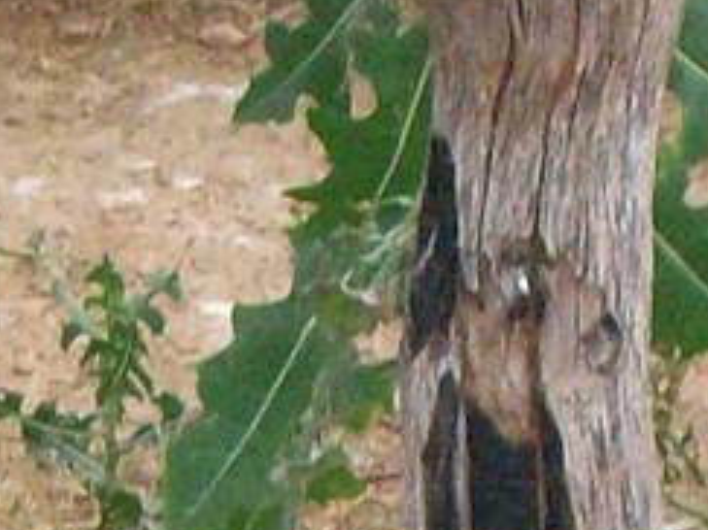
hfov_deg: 3.4
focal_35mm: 572
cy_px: 1340
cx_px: -644
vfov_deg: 2.6
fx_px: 11693
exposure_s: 1/109
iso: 140
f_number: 4.3
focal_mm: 14.3
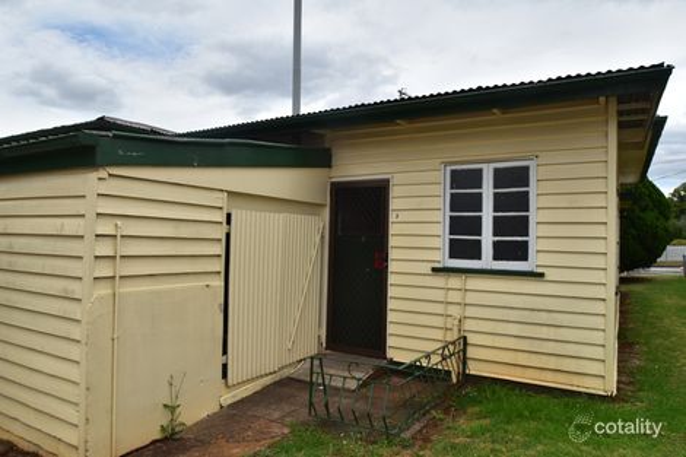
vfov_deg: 53.1
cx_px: 343
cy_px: 228
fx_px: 457
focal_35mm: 24
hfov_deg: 73.8
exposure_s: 1/200
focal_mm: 16
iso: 100
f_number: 13
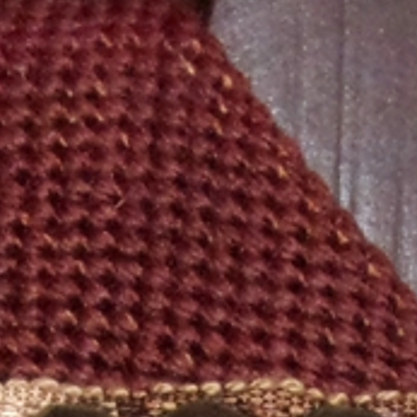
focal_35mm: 163
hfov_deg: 10.7
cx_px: 146
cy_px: 923
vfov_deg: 9.7
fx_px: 2222
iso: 200
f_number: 3.3
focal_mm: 4.3
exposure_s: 1/34
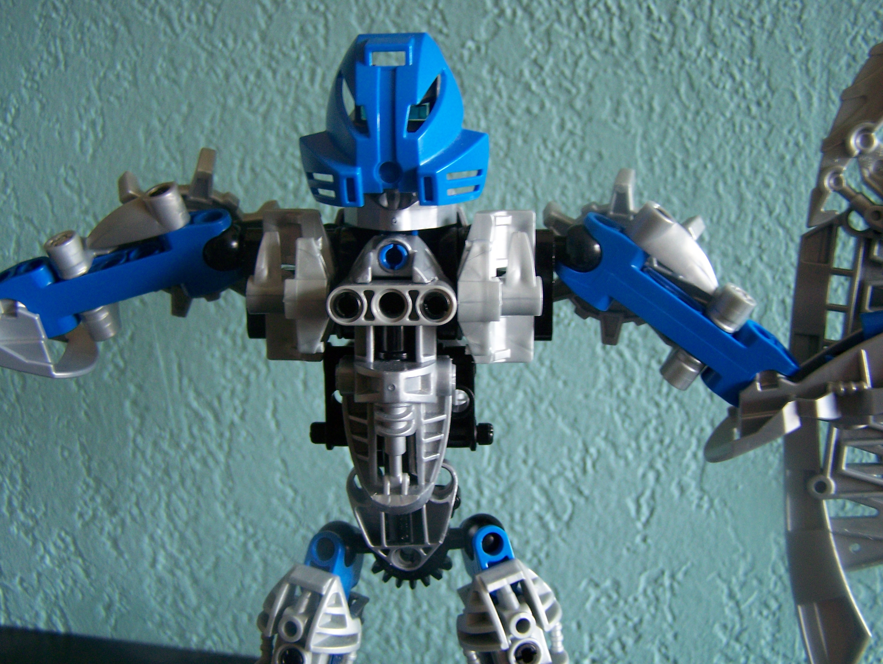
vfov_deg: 37.8
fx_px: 970
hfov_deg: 48.9
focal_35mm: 38
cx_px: 442
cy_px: 332
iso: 160
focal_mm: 6.3
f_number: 2.8
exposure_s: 1/10
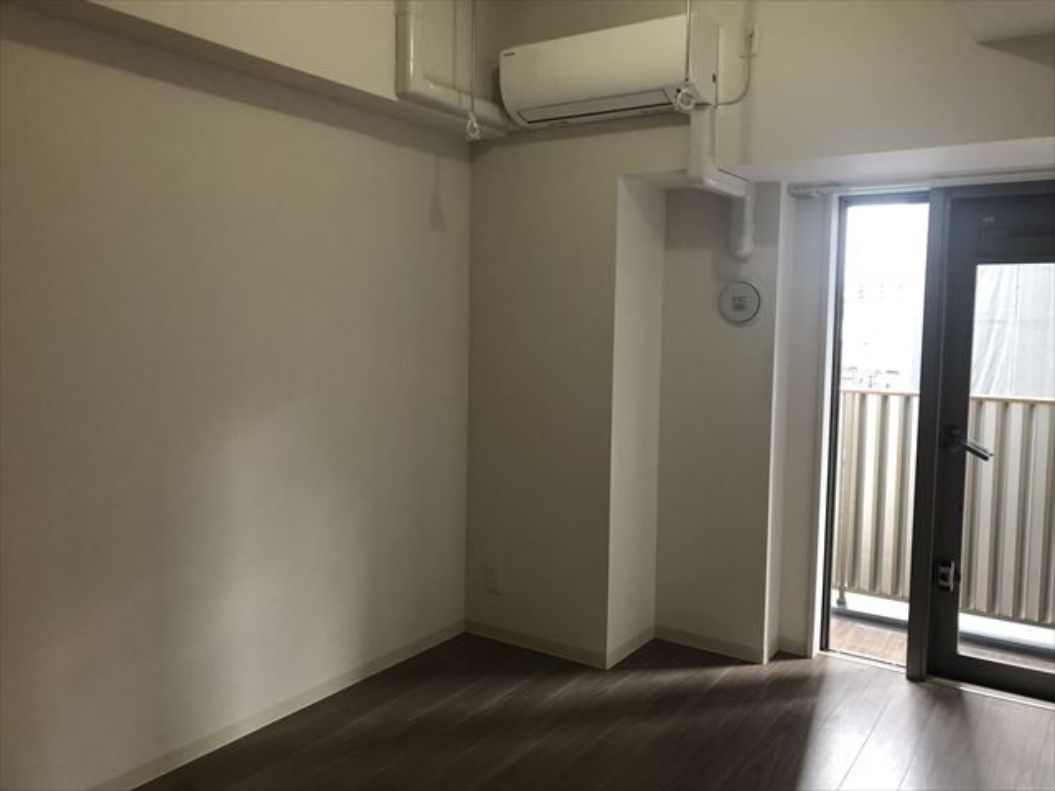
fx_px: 853
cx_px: 528
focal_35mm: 28
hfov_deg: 63.4
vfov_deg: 49.7
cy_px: 396
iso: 25
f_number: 1.8
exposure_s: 1/33
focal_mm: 3.99
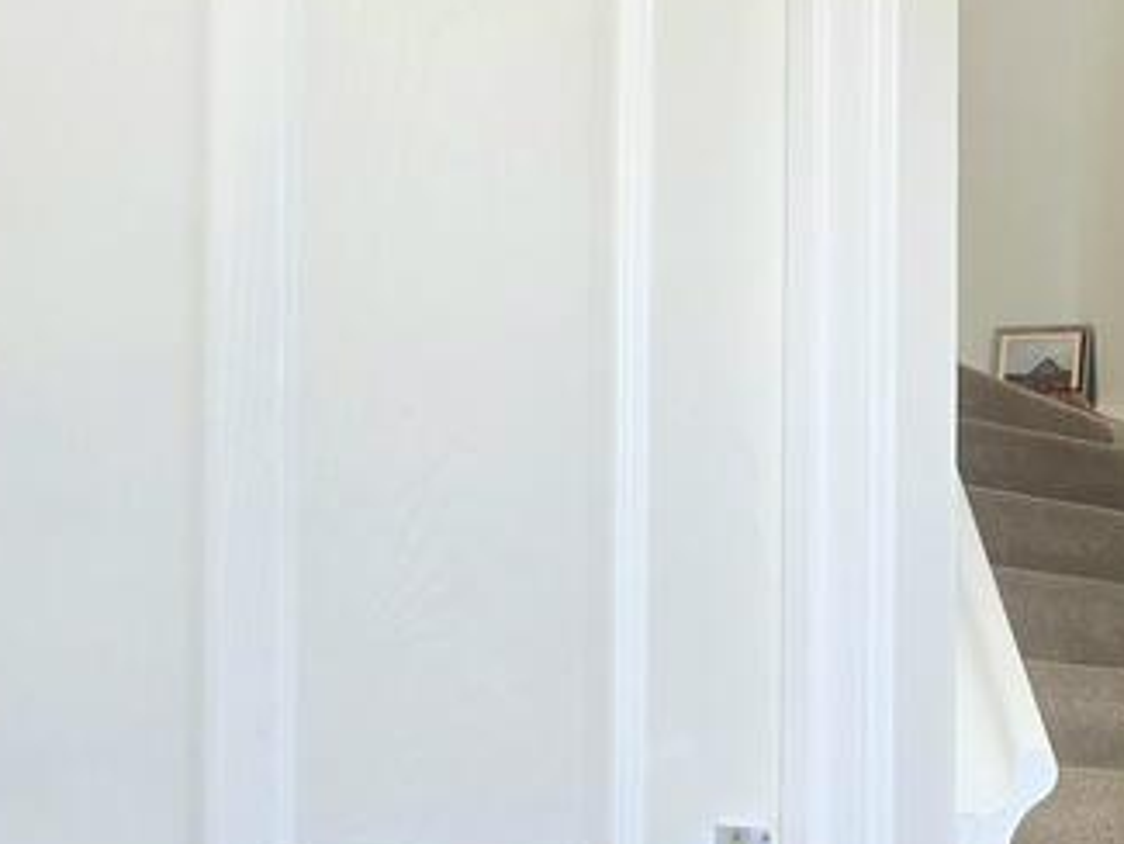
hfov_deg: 30.2
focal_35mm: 39
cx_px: 1638
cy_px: 887
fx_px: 1267
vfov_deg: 33.0
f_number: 2.2
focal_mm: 2.2
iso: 160
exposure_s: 1/50.3
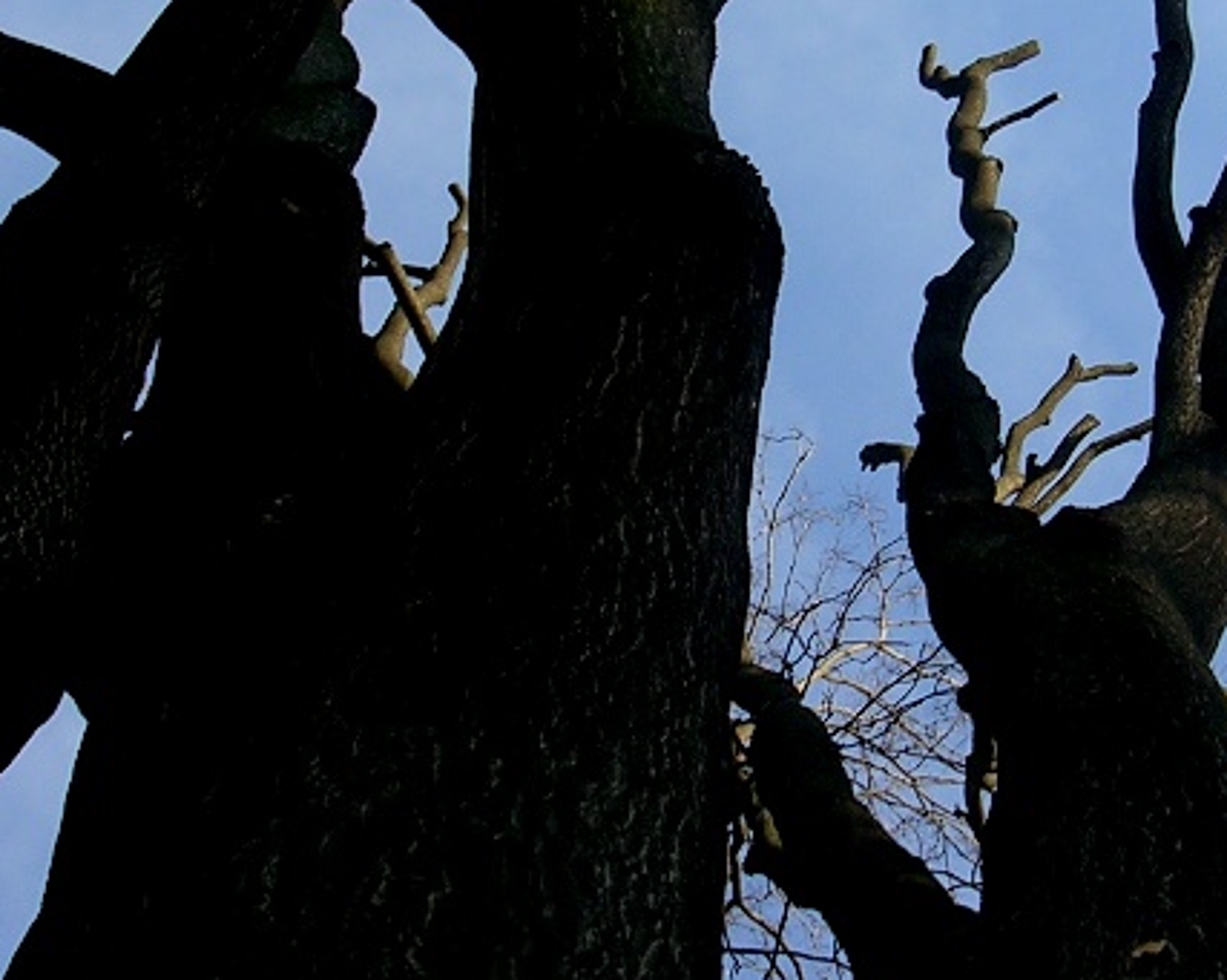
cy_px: 356
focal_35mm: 89
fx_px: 3230
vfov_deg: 17.2
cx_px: 897
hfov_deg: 21.4
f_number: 2.8
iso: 50
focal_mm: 5.8
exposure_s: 1/386
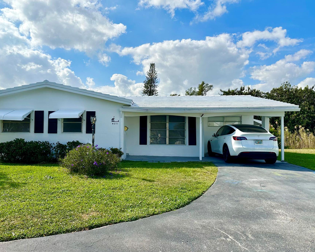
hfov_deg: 62.0
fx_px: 261
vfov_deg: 51.5
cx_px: 140
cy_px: 121
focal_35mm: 28
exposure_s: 1/8929
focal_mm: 6.86
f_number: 1.78
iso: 80
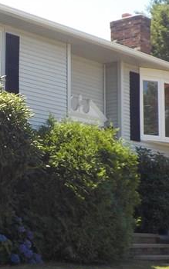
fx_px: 685
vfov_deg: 22.3
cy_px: 131
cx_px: -25
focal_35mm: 93
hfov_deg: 13.7
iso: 125
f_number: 3.3
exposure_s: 1/500
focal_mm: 4.1
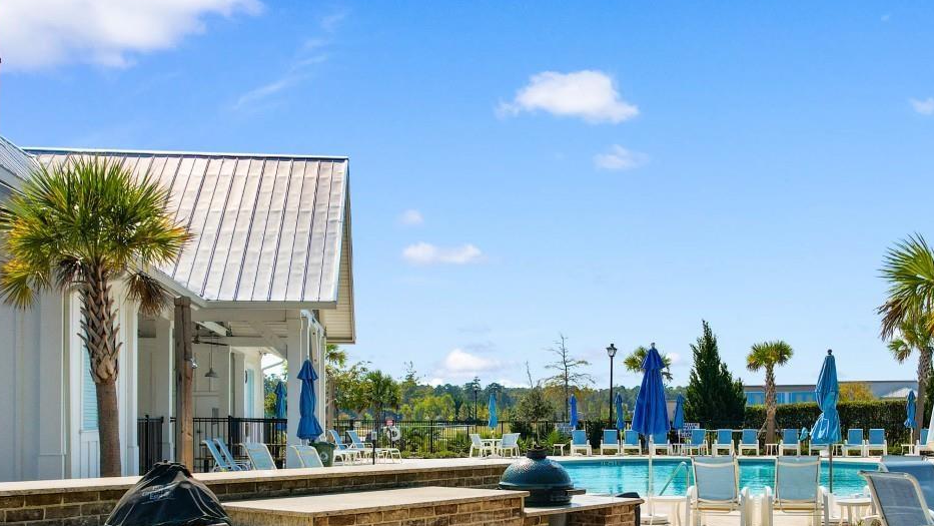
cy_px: 397
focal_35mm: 40
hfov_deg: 50.1
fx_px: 991
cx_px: 563
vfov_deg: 29.2
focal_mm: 8.38
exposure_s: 1/500
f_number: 2.8
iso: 100
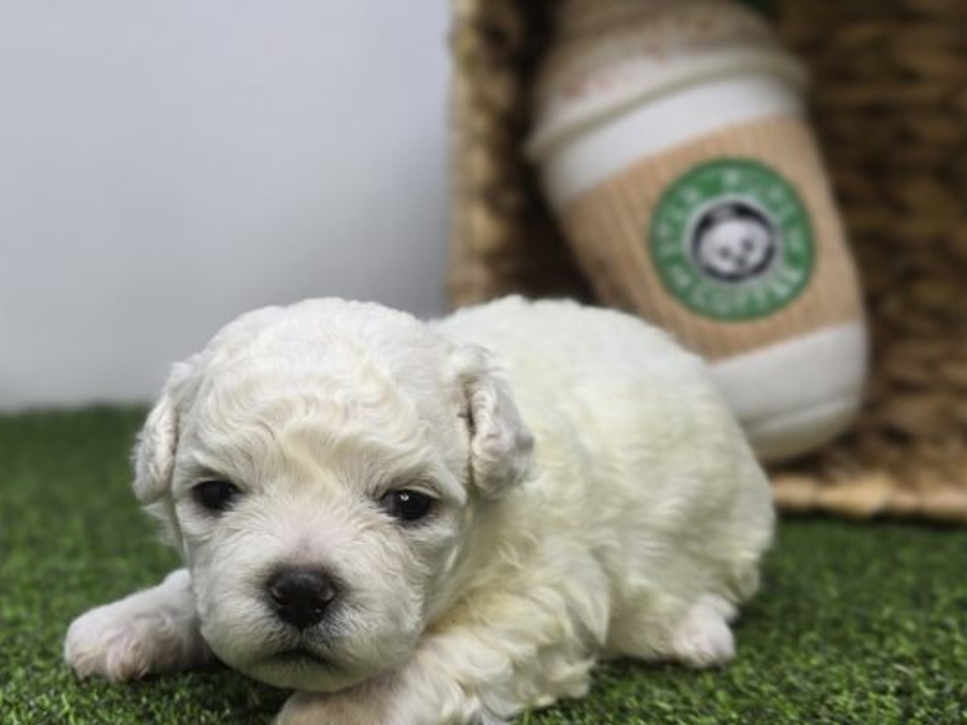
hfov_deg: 41.6
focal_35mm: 44
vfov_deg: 32.8
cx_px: 235
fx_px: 1229
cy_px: 403
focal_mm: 6.3
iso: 20
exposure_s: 1/64
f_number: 1.7
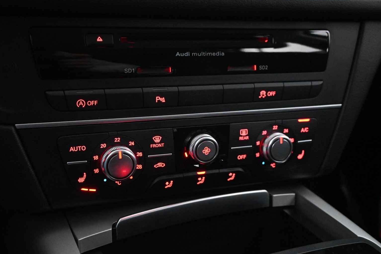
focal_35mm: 39
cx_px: 197
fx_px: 410
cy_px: 123
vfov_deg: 34.4
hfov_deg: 49.8
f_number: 4.2
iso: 10000
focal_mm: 24.5
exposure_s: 1/40
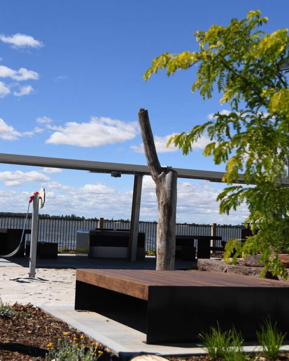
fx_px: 577
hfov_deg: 28.0
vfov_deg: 34.7
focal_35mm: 54
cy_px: 180
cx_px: 112
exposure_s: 1/8000
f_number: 4
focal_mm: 38
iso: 400
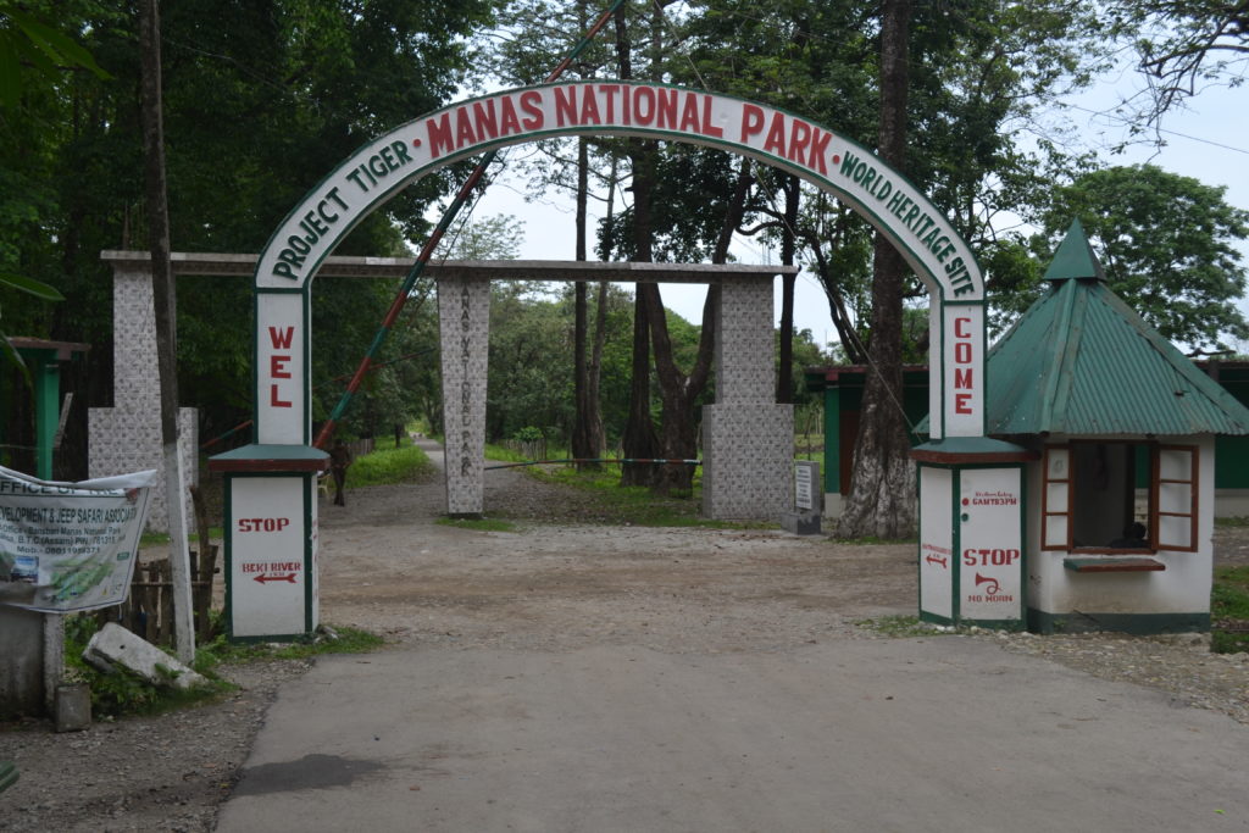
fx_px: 1353
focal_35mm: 39
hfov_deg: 49.5
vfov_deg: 34.2
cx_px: 624
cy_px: 416
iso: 100
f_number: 6.3
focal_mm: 26
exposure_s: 1/160
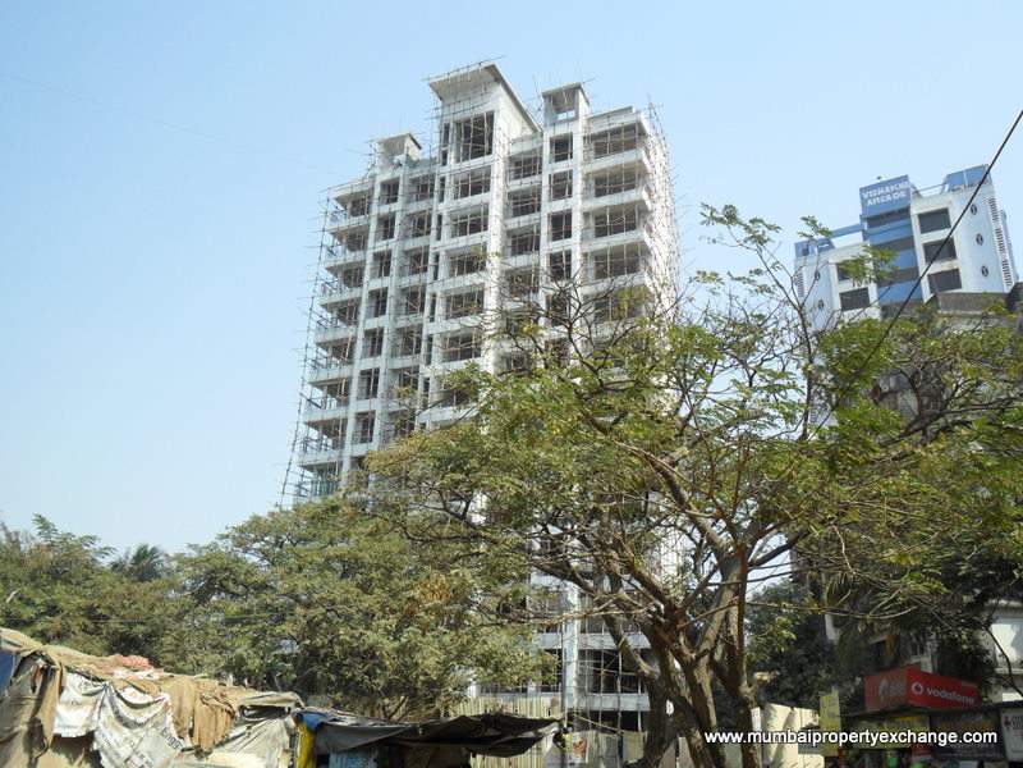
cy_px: 384
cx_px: 512
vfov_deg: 44.2
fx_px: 946
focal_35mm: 32
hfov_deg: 56.8
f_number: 3.7
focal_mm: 5.7
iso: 100
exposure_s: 1/500
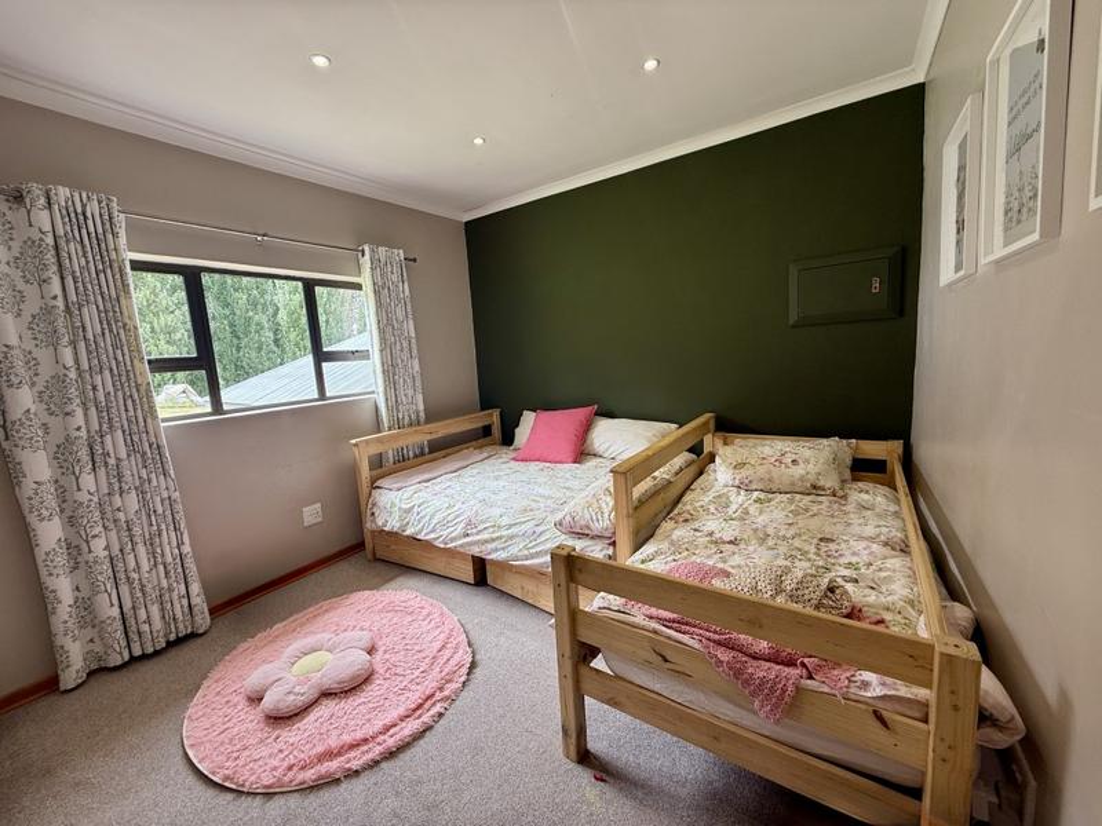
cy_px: 413
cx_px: 551
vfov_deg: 85.7
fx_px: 446
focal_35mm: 14
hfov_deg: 102.1
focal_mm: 2.22
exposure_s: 1/99
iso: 80
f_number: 2.2
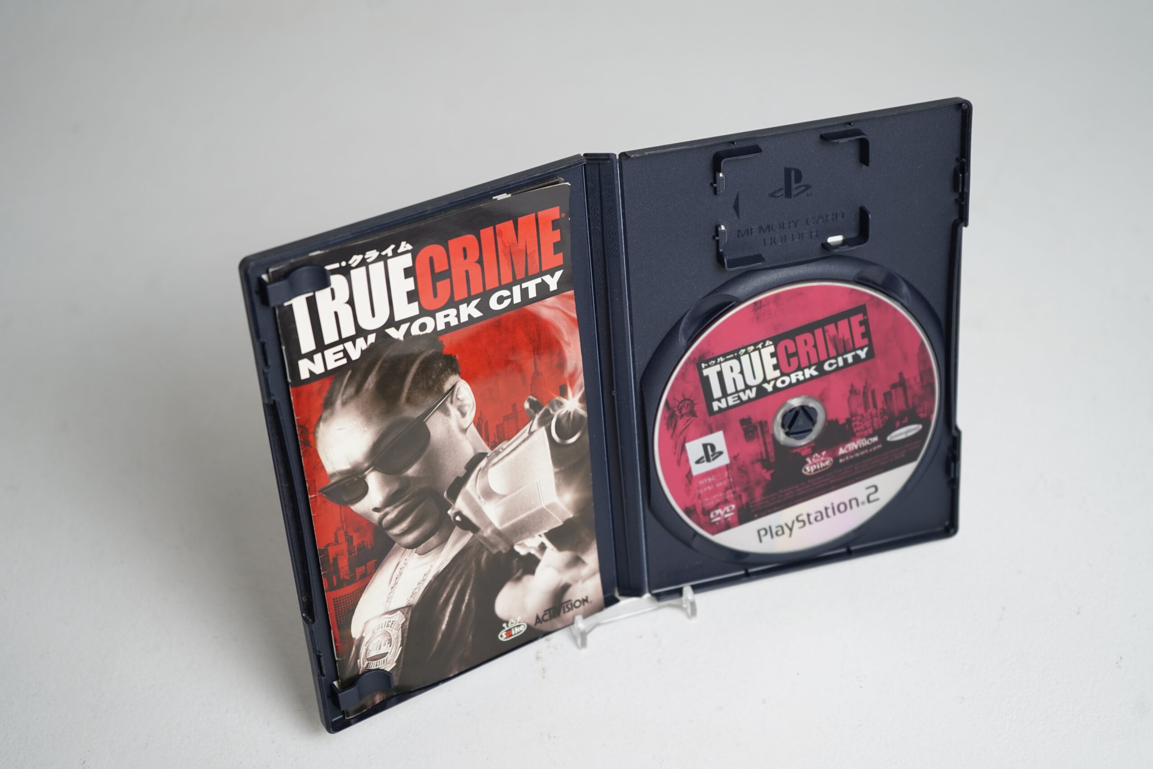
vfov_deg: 27.5
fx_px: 1569
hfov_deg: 40.3
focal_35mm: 49
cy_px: 384
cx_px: 576
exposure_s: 1/50
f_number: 4.5
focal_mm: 49
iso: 200
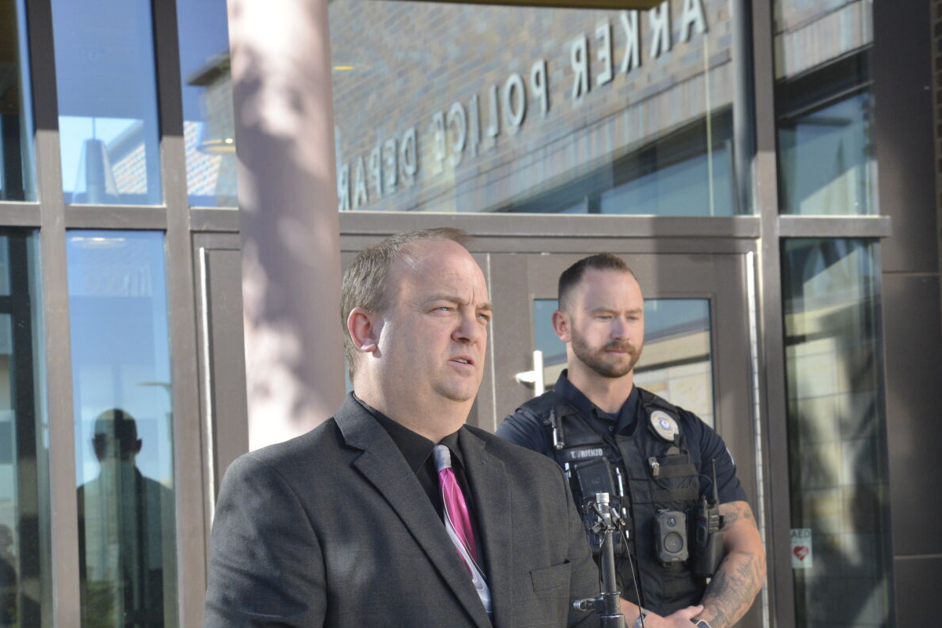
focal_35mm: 97
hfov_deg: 20.9
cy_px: 454
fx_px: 2539
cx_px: 632
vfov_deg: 14.1
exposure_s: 1/800
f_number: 8
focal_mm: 66
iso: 2000
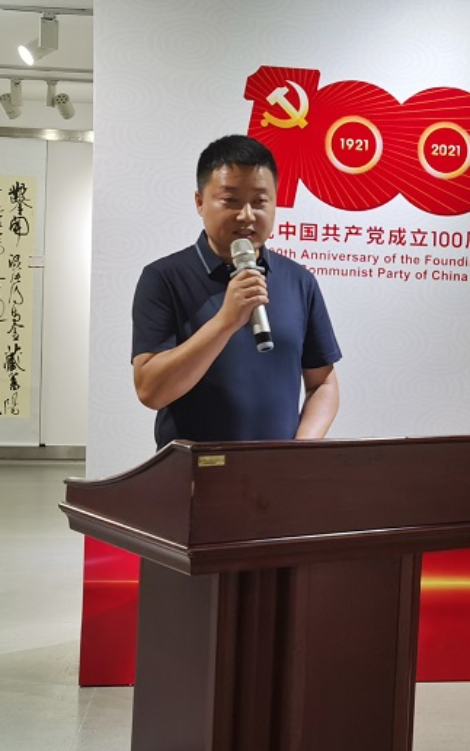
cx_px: 467
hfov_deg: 18.4
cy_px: 373
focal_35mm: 69
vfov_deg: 29.8
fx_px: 1413
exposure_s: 1/100
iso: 80
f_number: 1.6
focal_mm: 5.56
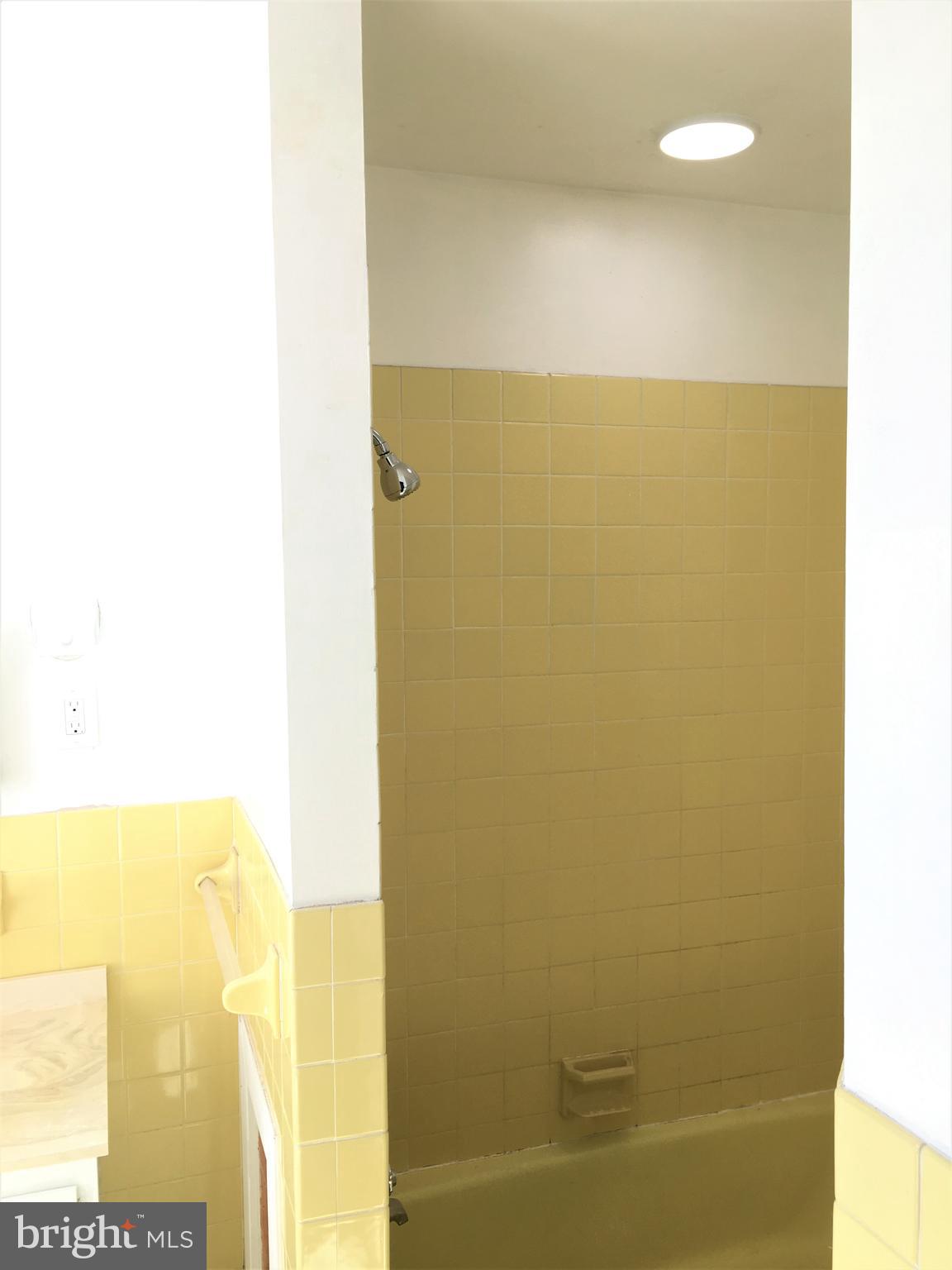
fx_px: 1063
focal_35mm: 29
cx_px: 476
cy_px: 635
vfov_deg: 61.7
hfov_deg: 48.2
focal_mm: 4.15
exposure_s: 1/120
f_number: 2.2
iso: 25
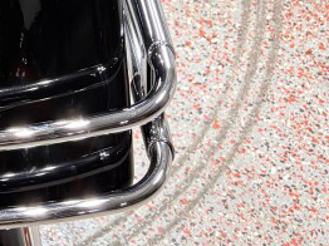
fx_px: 1007
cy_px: -73
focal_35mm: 106
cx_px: -307
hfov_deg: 15.3
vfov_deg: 13.4
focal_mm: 5.96
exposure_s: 1/120
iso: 100
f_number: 1.6
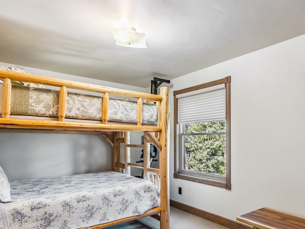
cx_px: 177
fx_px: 211
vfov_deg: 56.2
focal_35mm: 24
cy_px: 143
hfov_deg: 71.1
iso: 640
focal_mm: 14
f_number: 7.1
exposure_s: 1/10
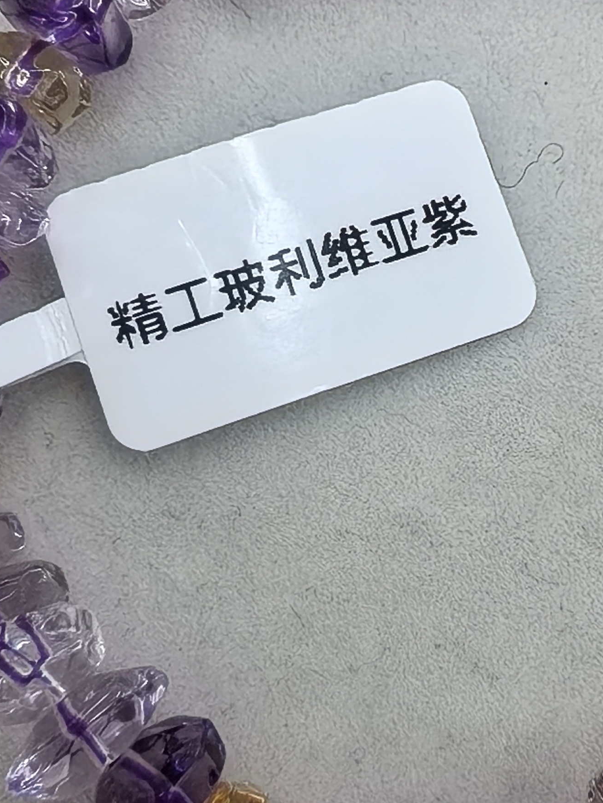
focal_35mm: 63
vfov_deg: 30.6
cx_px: 434
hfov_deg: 23.1
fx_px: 1463
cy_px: 325
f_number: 2.2
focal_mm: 1.68
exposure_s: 1/100
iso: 64
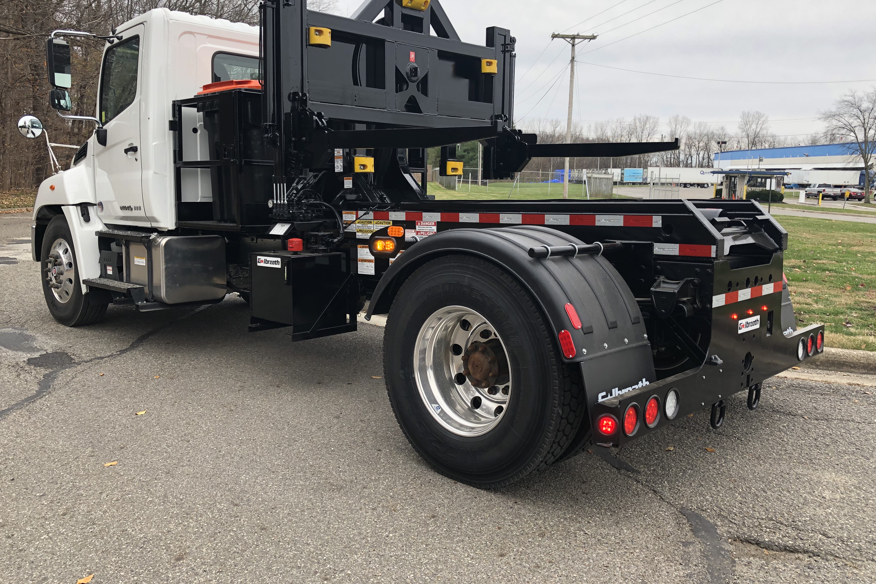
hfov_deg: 61.9
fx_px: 730
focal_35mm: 30
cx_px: 437
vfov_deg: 43.6
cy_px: 264
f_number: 1.8
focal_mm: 4
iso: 20
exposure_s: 1/152
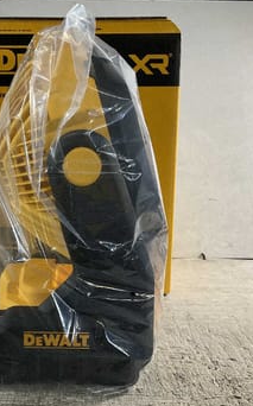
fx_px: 498
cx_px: 69
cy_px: 207
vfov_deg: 44.4
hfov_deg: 28.2
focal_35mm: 45
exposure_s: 1/50
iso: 64
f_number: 1.8
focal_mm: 3
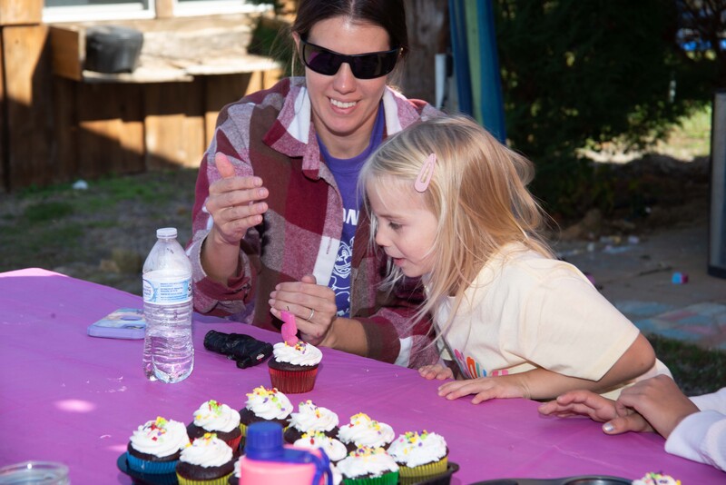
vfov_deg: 11.8
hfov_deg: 17.6
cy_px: 242
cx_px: 363
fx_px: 2340
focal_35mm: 116
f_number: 13
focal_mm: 116
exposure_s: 1/200
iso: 320
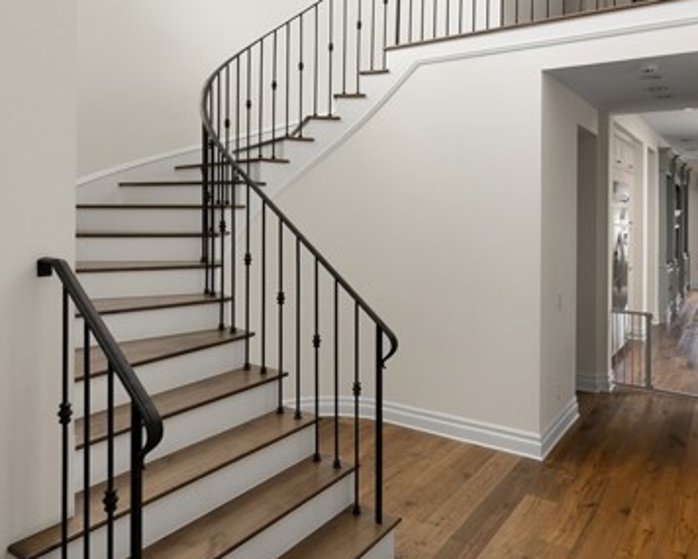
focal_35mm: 27
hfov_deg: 63.9
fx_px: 558
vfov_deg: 52.5
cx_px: 384
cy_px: 202
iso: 640
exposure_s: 1/30
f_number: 7.1
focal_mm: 16
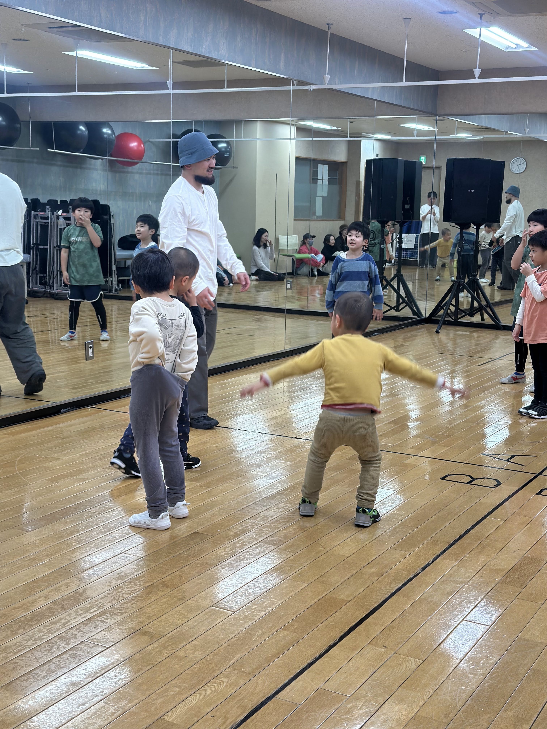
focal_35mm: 48
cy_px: 364
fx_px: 1011
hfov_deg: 30.3
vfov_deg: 39.7
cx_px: 274
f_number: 1.78
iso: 125
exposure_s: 1/100
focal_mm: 6.86
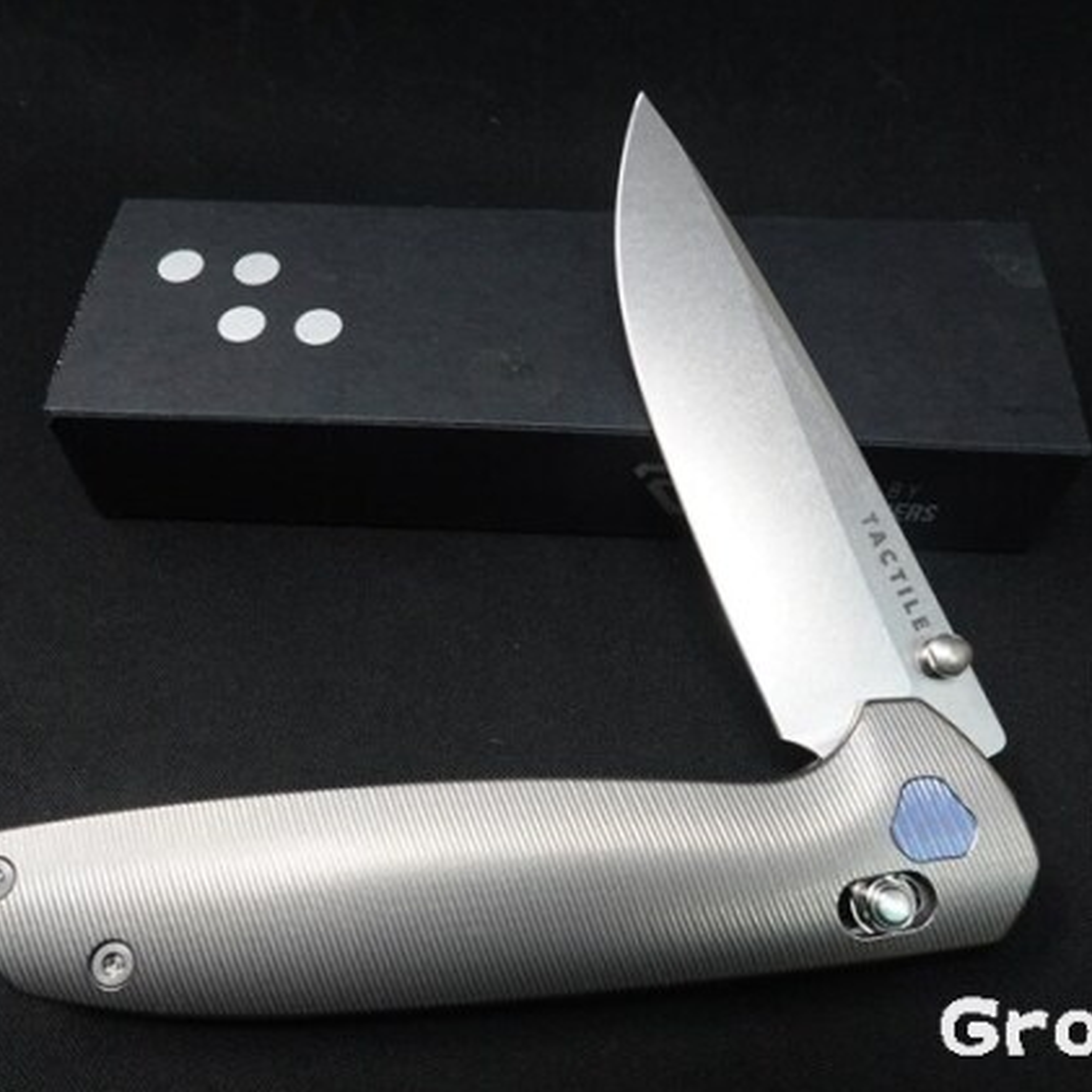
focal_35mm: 31
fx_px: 1106
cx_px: 521
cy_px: 550
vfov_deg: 52.5
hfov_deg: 52.5
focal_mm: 9
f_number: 10
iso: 1000
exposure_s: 1/30
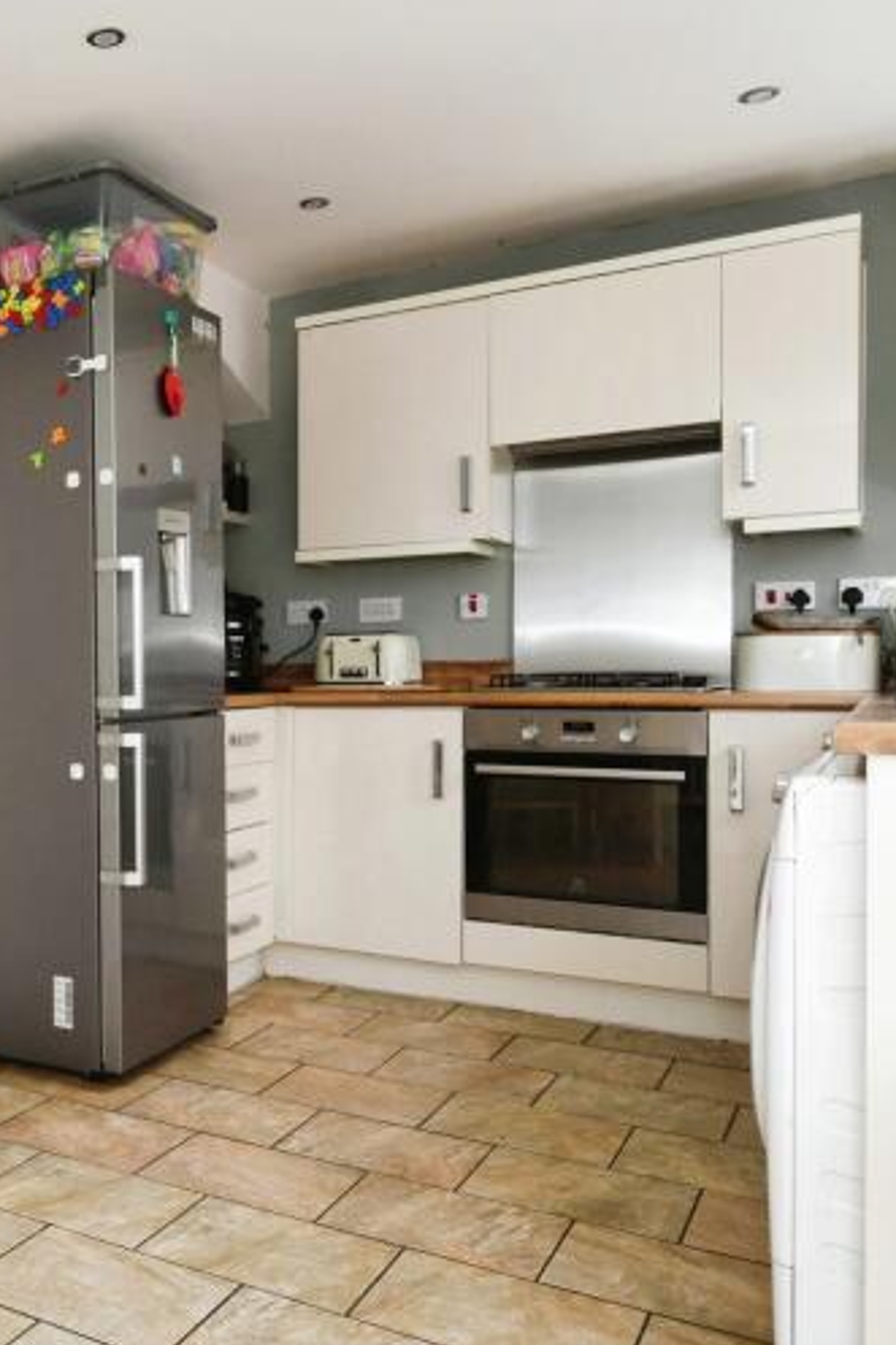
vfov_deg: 57.2
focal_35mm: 33
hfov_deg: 35.5
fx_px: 1233
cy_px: 651
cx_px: -30
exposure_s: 1/60
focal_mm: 11
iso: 200
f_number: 8
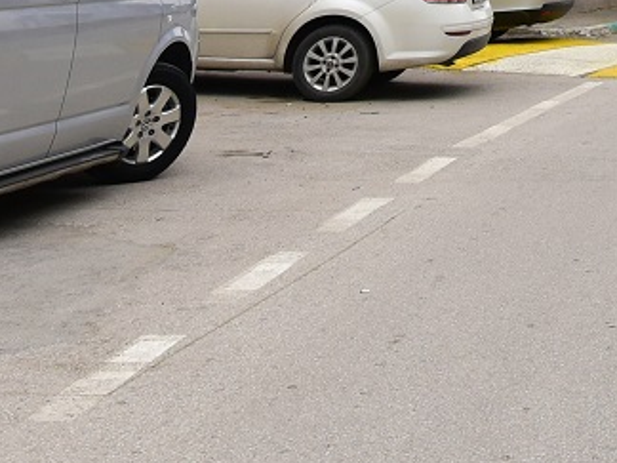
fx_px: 1693
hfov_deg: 17.1
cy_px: -558
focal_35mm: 95
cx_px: 1105
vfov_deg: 12.8
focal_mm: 16
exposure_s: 1/800
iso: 320
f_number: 5.6
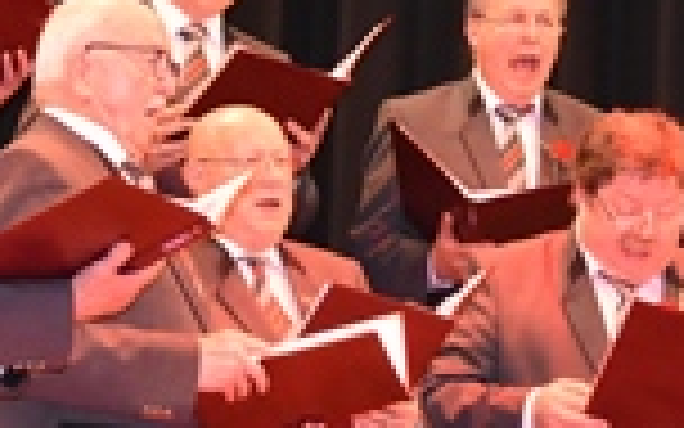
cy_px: 38
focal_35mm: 257
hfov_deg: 8.2
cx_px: 396
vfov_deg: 5.1
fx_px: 4791
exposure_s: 1/60
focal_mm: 40
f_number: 4.5
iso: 4500
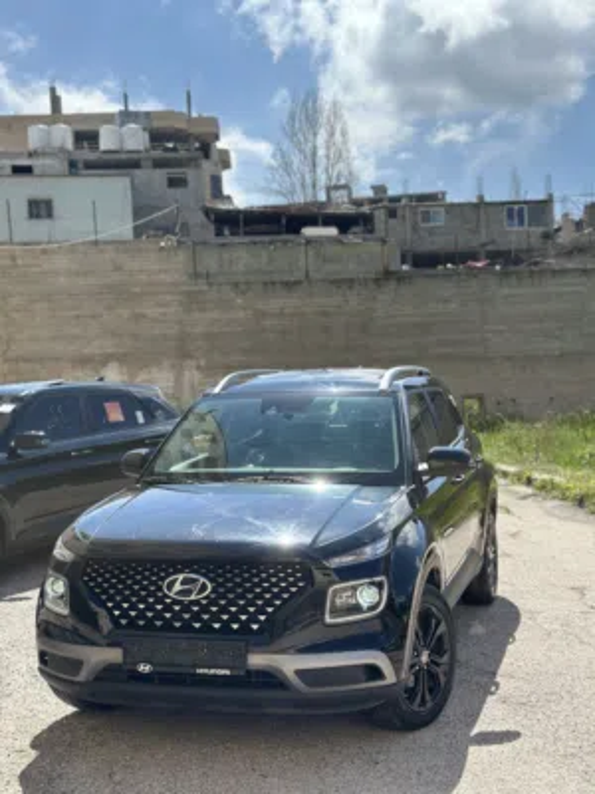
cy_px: 397
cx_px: 298
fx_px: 1100
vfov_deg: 39.7
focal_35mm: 48
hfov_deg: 30.3
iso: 100
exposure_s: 1/7092
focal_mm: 6.86
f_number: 1.78
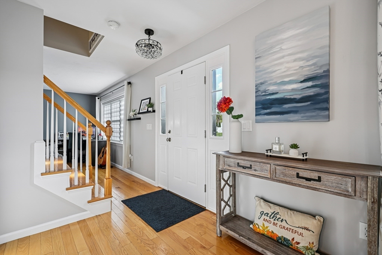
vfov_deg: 73.8
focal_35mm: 16
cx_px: 191
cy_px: 128
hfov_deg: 96.7
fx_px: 170
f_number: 8
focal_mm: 16
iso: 220
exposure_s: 1/15
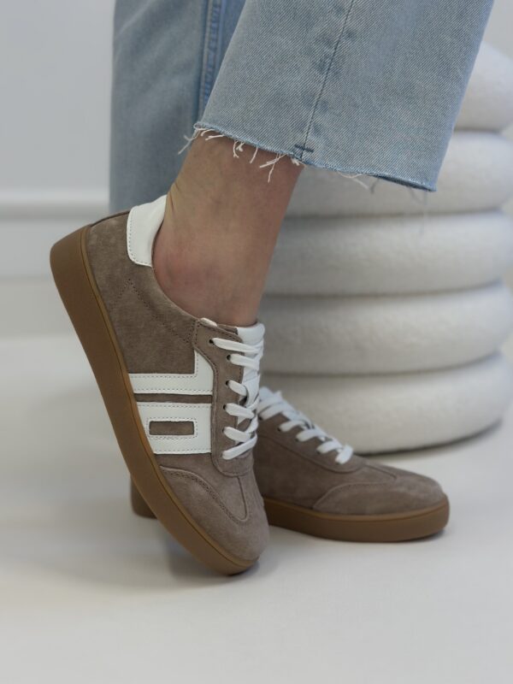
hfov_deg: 30.3
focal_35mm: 48
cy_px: 342
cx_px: 256
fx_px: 948
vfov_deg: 39.7
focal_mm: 6.86
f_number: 1.78
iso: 100
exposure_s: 1/100
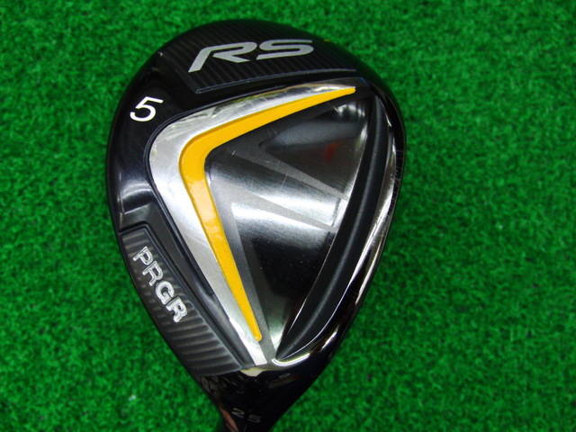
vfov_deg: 38.7
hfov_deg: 50.1
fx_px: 616
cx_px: 288
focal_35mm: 37
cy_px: 216
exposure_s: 1/60
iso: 400
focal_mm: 6.42
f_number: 3.6
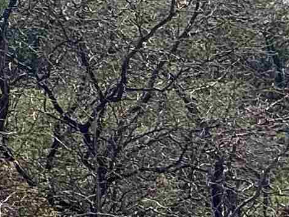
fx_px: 4232
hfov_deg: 3.8
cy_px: -110
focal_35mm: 507
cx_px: 780
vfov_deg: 2.9
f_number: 2.8
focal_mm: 9
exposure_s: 1/2538
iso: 25
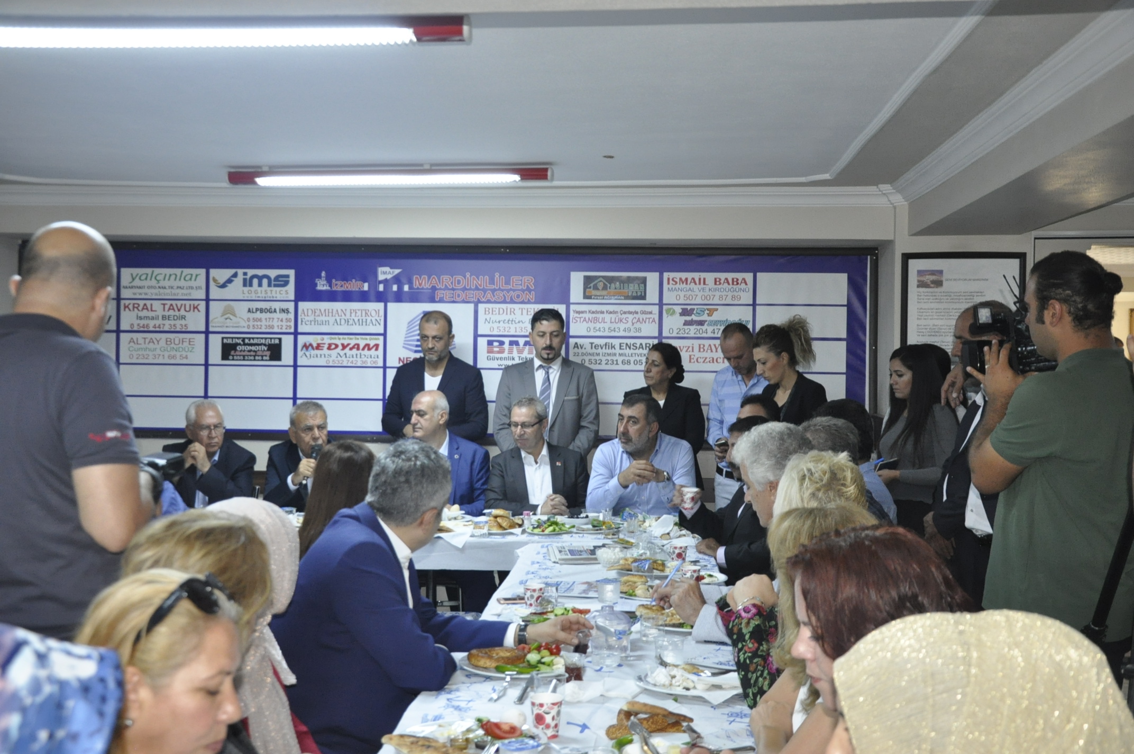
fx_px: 1321
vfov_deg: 31.8
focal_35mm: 42
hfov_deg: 46.4
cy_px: 377
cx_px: 567
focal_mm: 28
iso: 1600
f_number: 5
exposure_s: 1/40
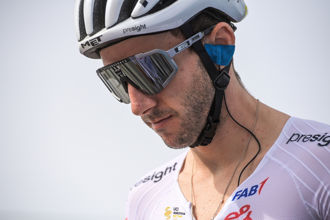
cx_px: 165
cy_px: 110
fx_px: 1833
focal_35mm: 200
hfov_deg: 10.3
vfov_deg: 6.9
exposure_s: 1/5000
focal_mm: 200
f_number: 4.5
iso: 500
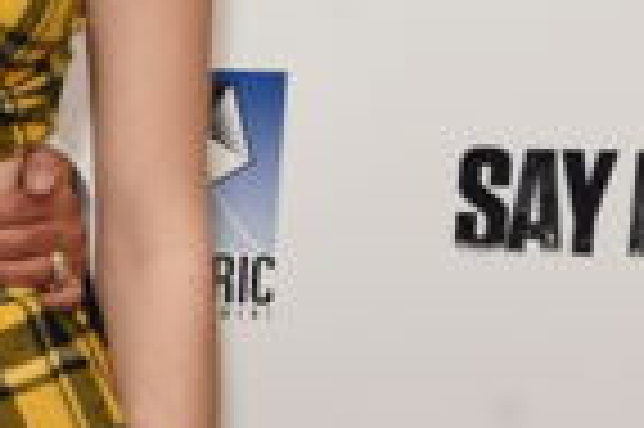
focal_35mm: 147
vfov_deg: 9.1
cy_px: -200
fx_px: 2627
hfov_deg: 13.0
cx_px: -390
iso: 2000
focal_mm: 44
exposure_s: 1/160
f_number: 5.6
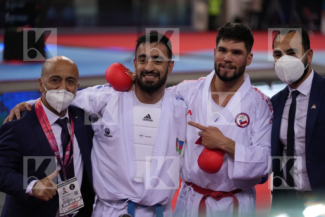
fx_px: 1183
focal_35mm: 131
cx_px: 162
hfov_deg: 15.6
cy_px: 108
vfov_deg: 10.5
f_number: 2.8
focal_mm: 131
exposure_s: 1/1000
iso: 2500
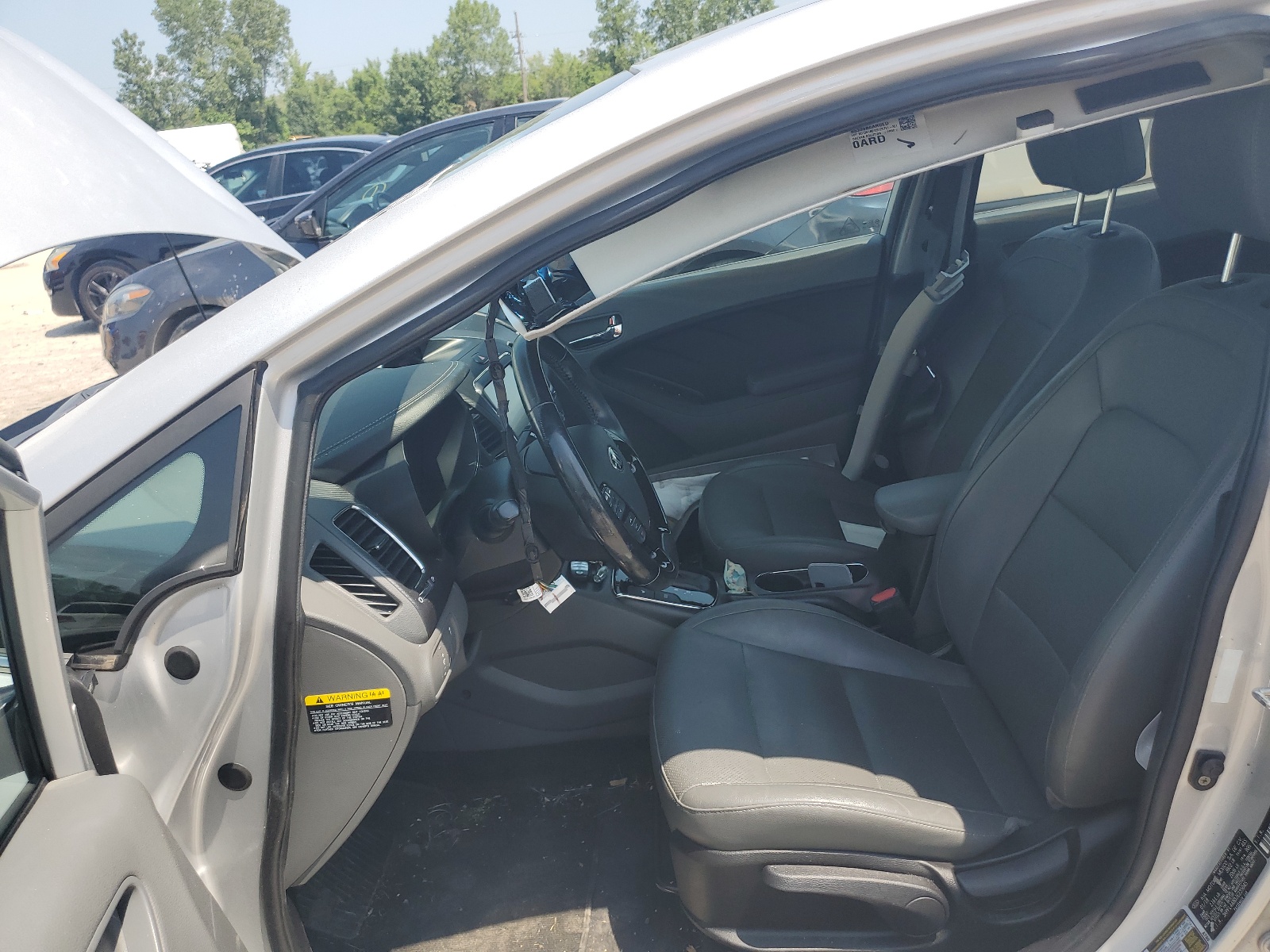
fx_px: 954
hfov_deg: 67.3
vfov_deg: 53.1
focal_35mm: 26
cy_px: 476
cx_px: 635
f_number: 1.5
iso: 50
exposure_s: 1/1667
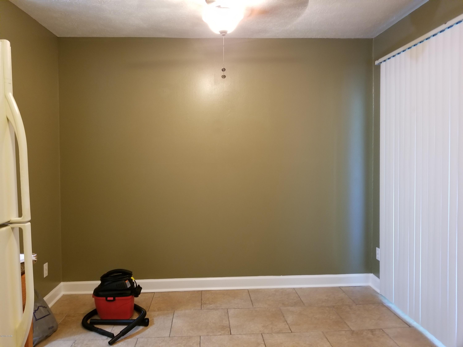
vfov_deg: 53.1
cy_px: 174
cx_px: 232
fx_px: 348
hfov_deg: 67.3
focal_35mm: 26
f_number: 1.7
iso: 250
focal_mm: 4.25
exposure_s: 1/15
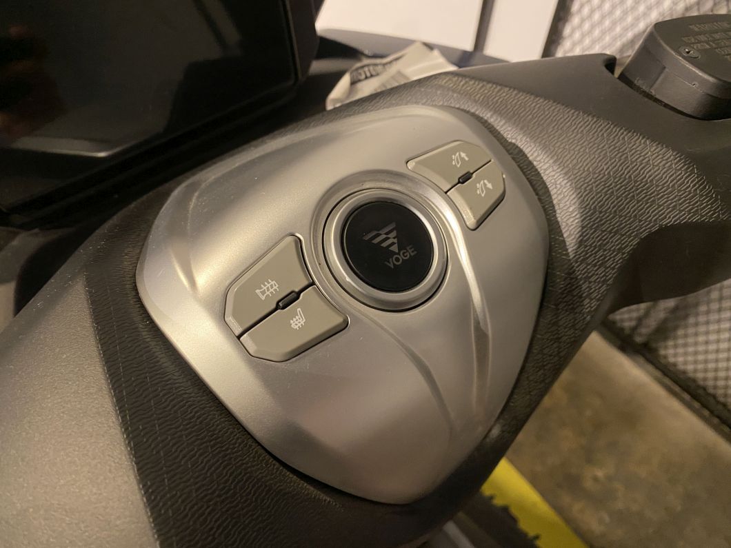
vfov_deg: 53.1
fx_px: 549
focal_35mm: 26
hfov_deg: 67.3
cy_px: 274
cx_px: 366
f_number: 1.8
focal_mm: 4.25
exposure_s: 1/33
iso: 400
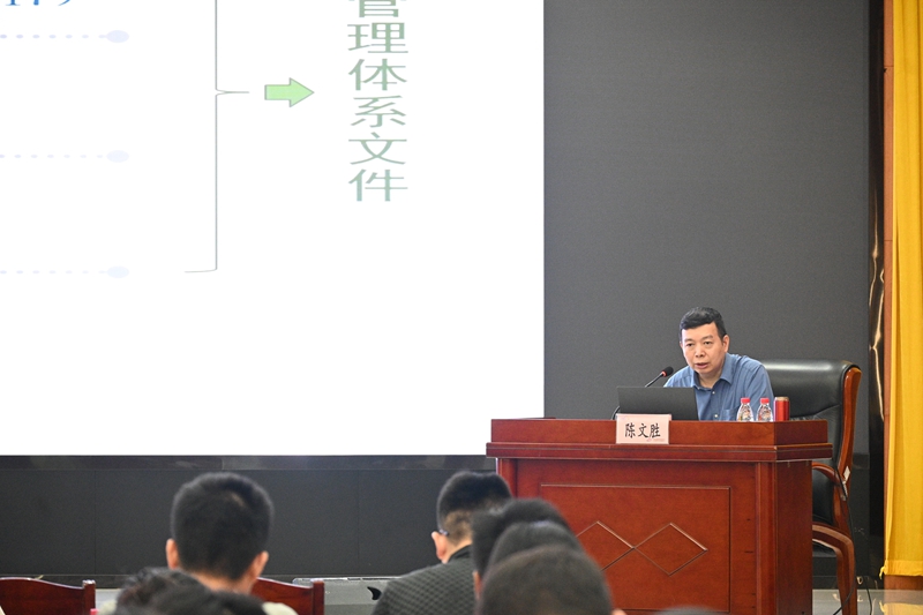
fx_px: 4229
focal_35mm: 165
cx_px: 462
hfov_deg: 12.5
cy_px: 308
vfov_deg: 8.3
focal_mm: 110
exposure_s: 1/30
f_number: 5
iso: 3200
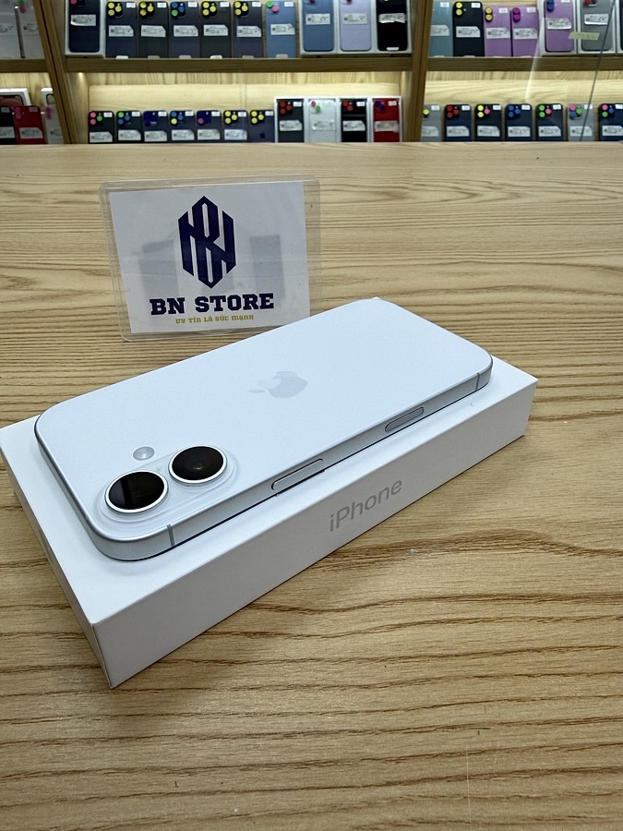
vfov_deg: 71.6
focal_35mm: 24
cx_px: 312
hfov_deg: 56.8
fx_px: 576
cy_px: 416
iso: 50
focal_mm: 2.22
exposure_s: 1/120
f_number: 2.2
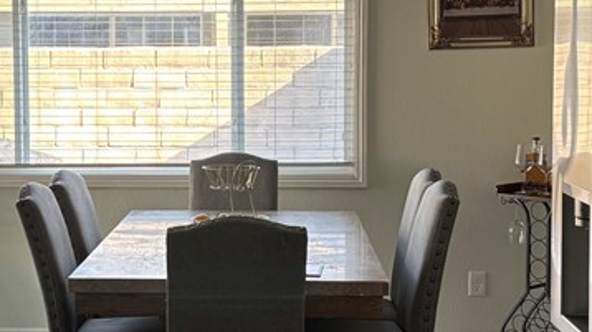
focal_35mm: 81
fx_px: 1271
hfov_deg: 26.0
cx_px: 182
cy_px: 127
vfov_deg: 14.9
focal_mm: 5.96
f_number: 1.6
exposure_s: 1/120
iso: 125
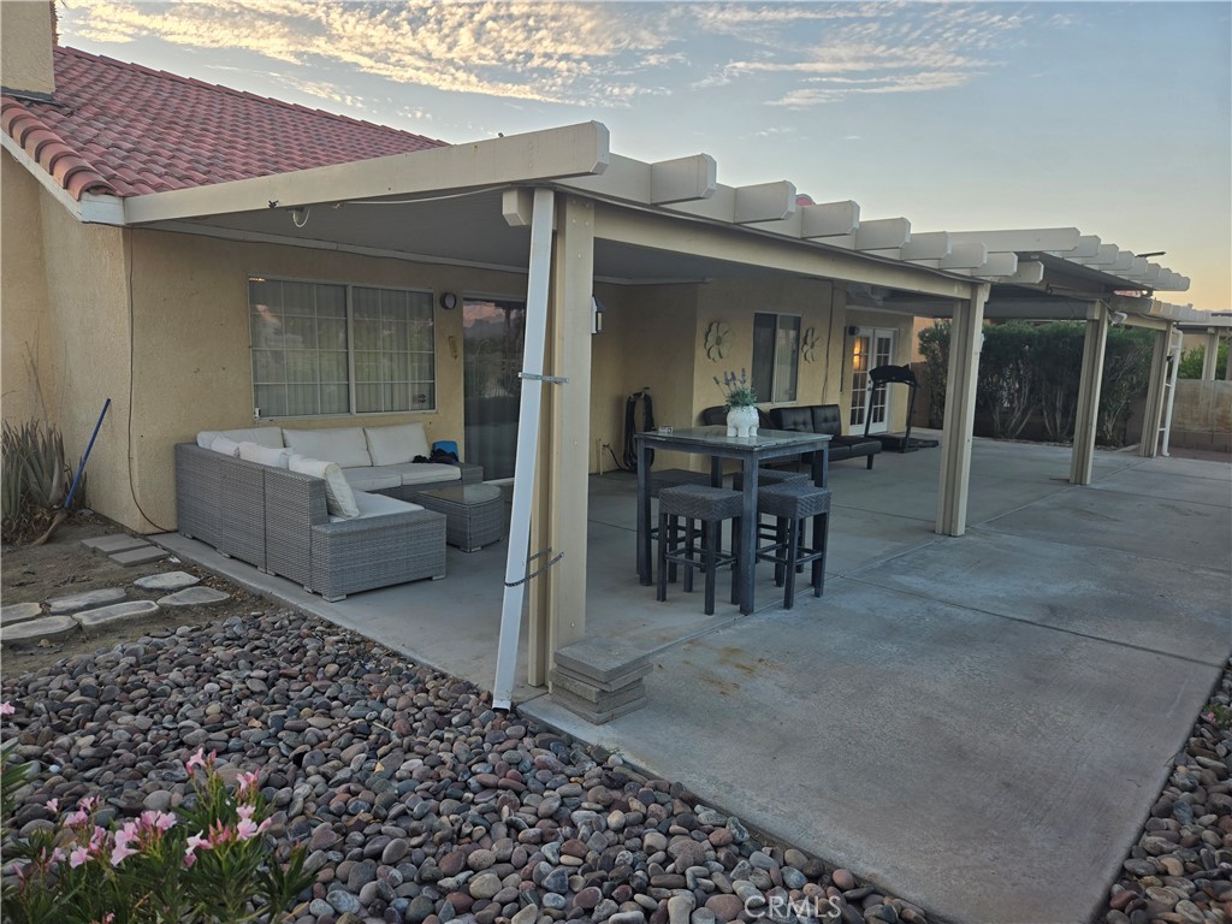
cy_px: 462
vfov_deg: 58.9
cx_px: 616
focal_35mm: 23
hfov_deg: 73.9
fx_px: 819
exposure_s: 1/245
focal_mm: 5.4
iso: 25
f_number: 1.8
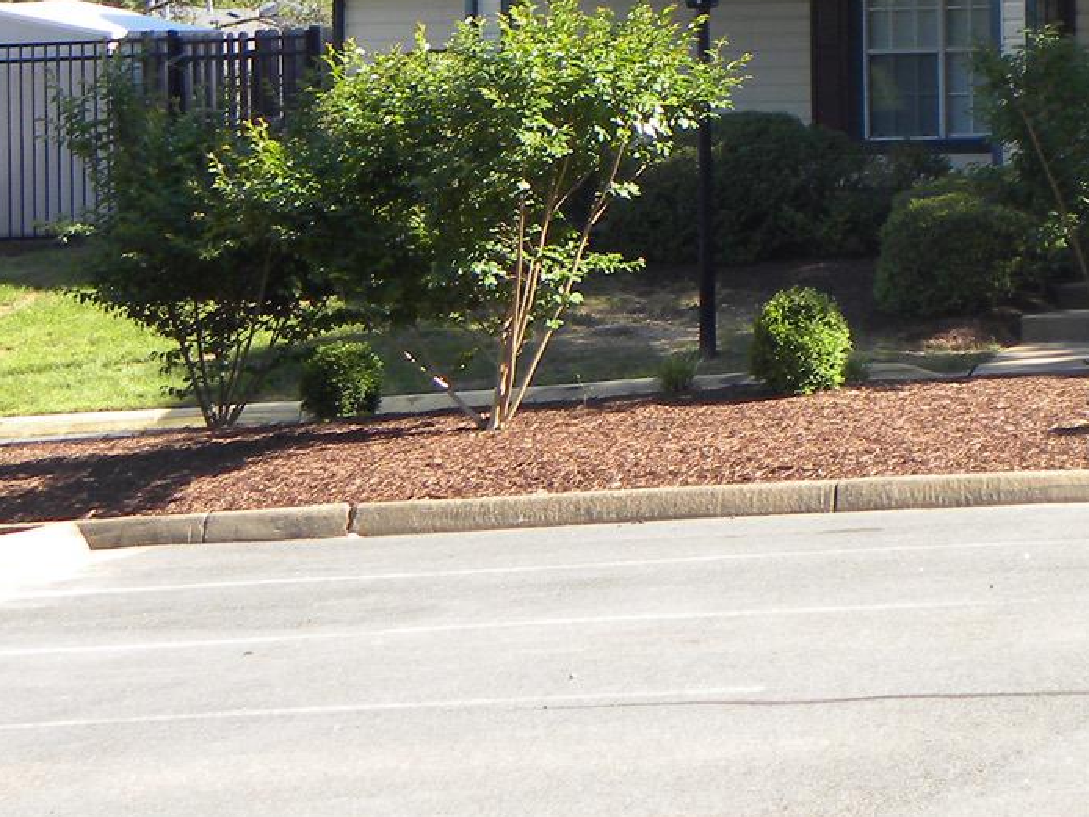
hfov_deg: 11.5
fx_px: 5379
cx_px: 1073
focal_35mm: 171
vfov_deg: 8.6
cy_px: -114
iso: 64
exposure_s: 1/193
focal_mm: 10.3
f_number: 3.5
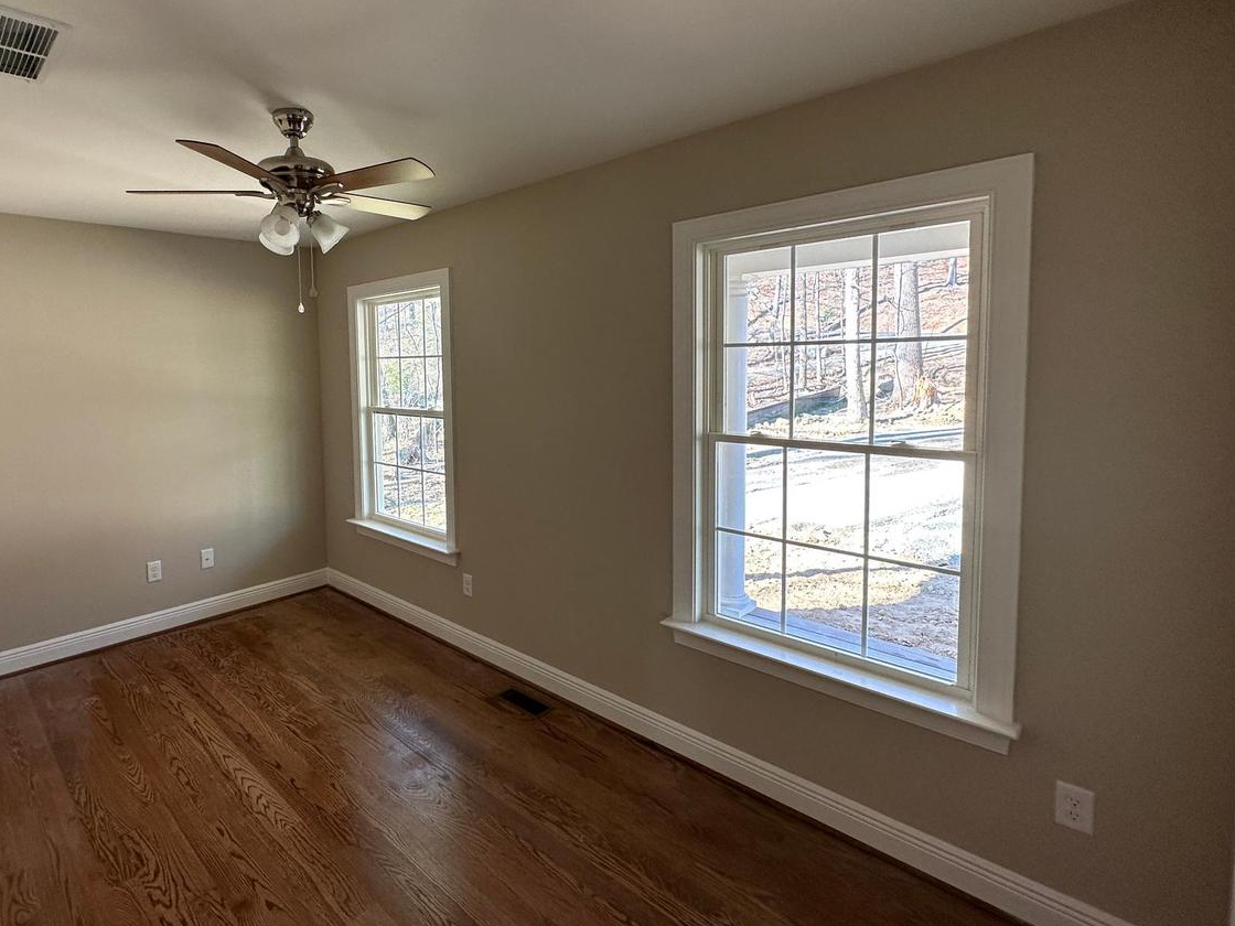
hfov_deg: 86.4
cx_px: 481
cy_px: 405
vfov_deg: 71.3
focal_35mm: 18
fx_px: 642
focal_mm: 2.22
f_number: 2.2
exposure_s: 1/99
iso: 100
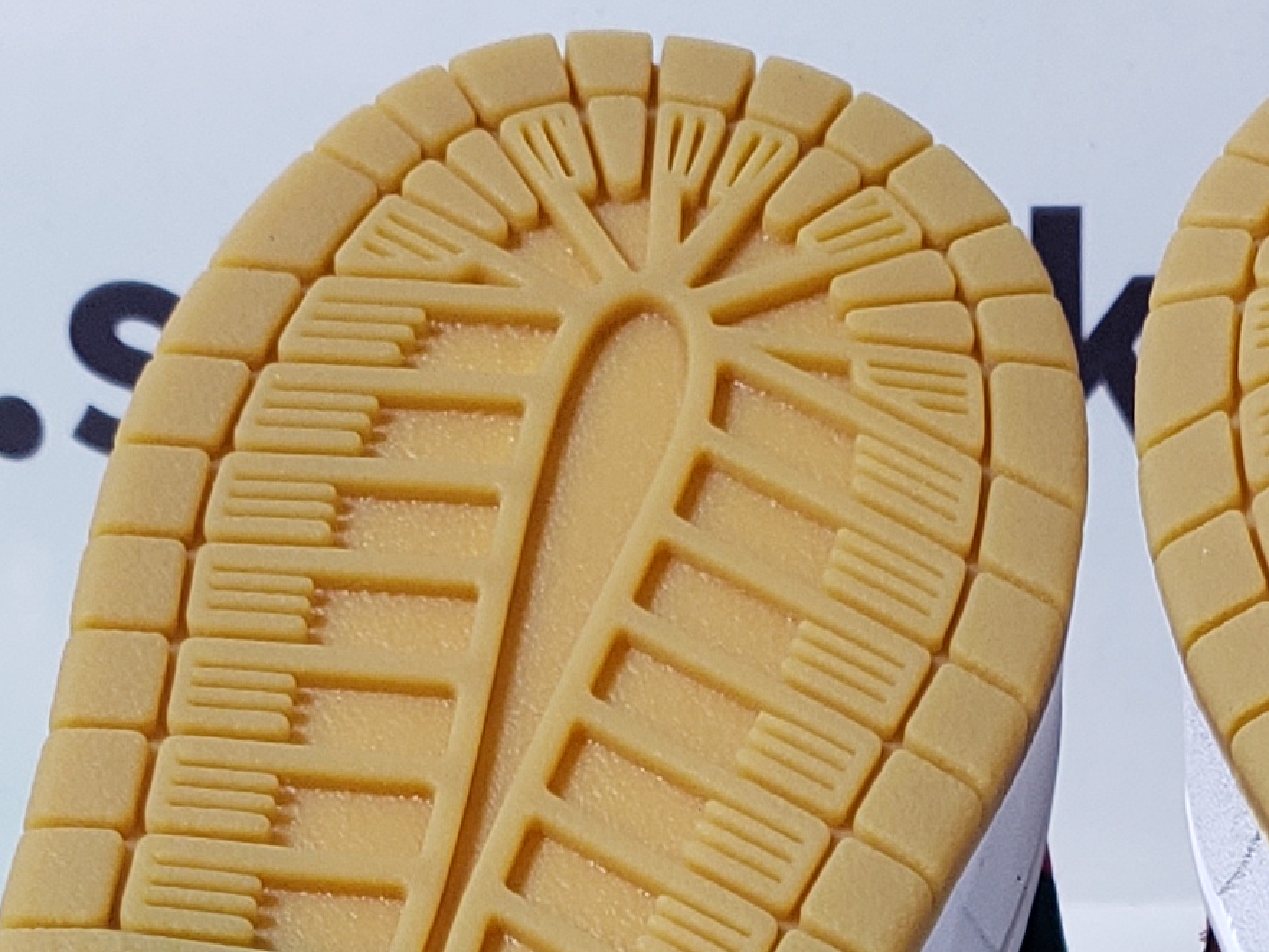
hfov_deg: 16.3
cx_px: 1126
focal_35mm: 119
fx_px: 4363
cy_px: 2028
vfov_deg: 11.1
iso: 50
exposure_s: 1/344
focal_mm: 4.3
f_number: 1.5
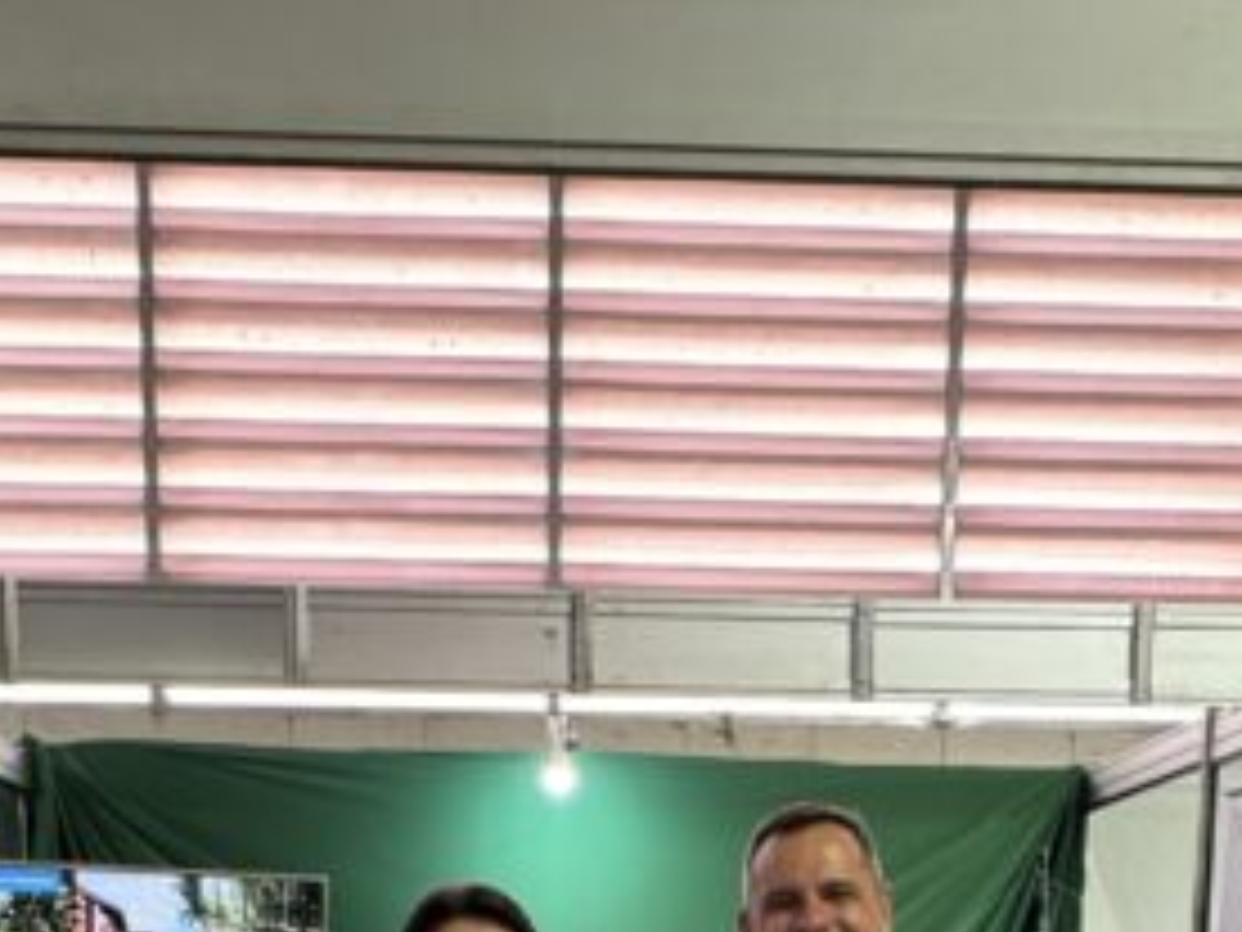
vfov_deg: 23.4
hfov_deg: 36.8
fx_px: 1866
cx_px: 608
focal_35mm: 52
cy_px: 1328
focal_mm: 2.22
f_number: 2.2
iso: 250
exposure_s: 1/60
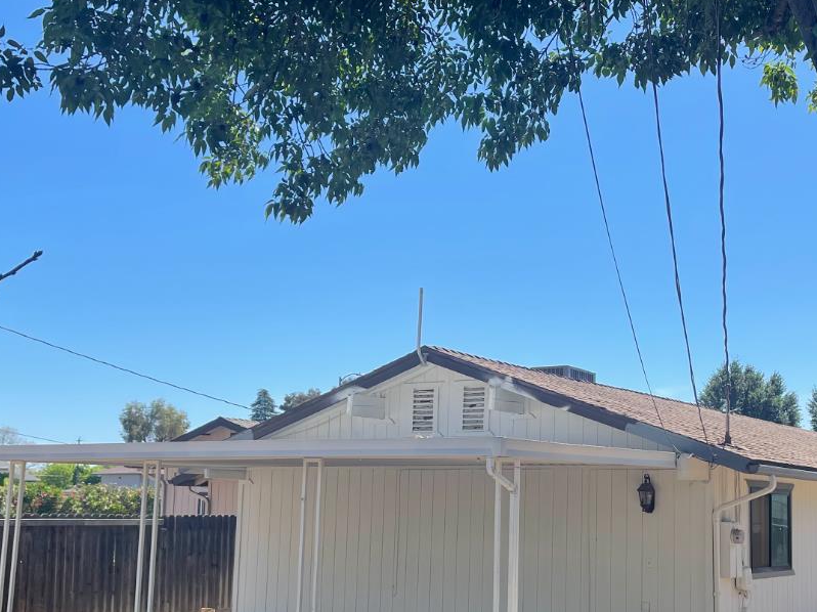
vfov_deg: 30.8
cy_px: 356
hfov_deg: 40.0
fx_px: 1109
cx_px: 531
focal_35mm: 47
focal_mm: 5.1
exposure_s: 1/3086
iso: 32
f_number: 1.6
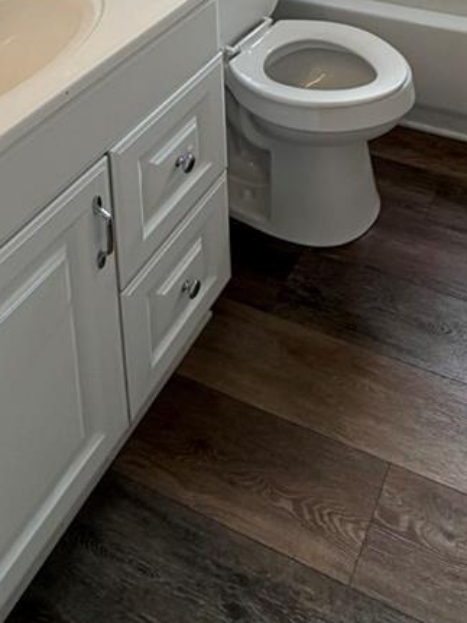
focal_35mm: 39
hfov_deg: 35.0
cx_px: 406
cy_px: -210
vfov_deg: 33.2
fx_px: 702
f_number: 2.2
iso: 80
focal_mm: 2.22
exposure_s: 1/120
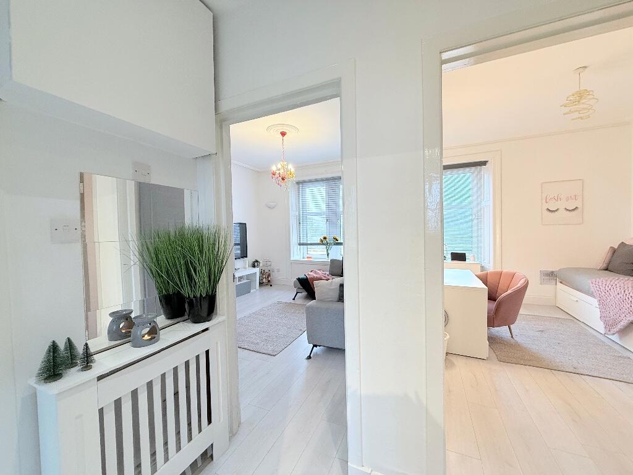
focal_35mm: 14
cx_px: 316
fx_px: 256
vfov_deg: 85.7
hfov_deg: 102.1
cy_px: 238
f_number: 2.2
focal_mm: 2.22
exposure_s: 1/100
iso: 125
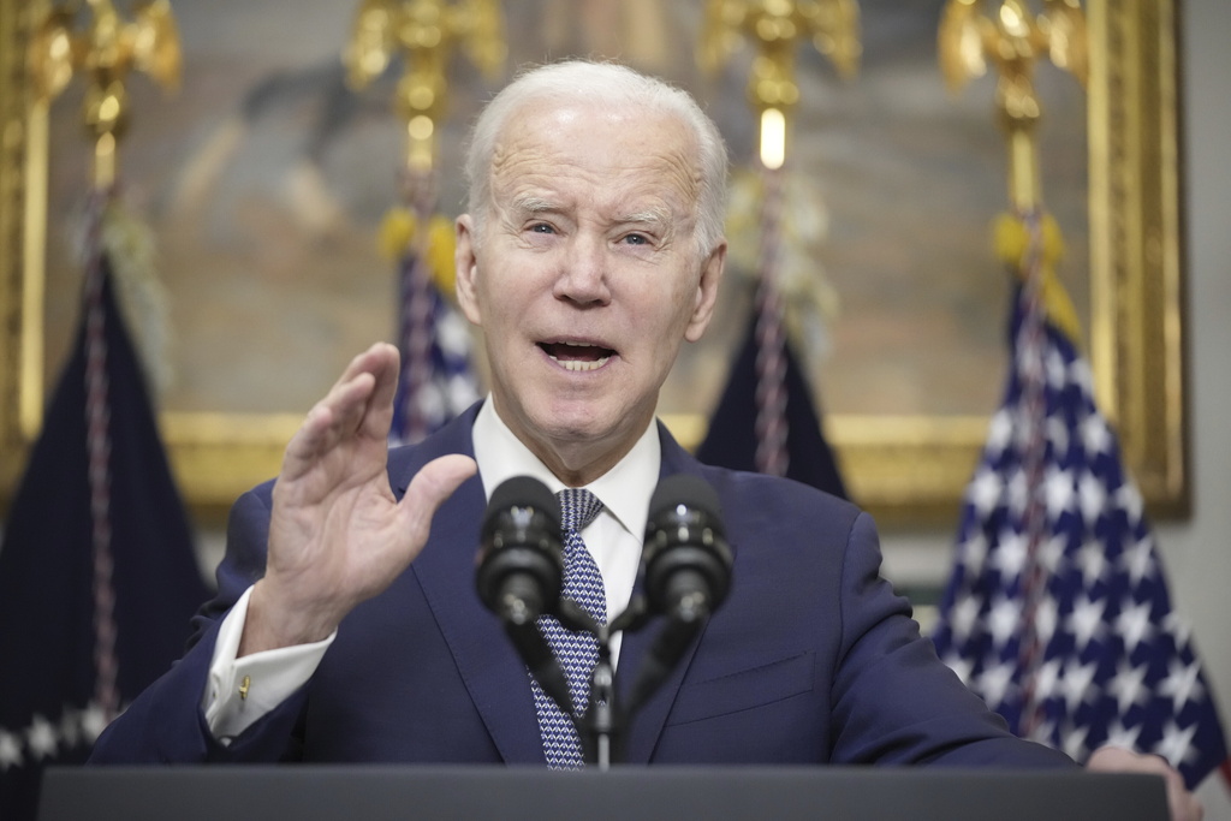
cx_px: 616
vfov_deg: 10.9
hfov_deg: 16.3
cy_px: 410
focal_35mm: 126
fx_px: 4309
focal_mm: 126
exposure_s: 1/400
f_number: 2.8
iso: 4000
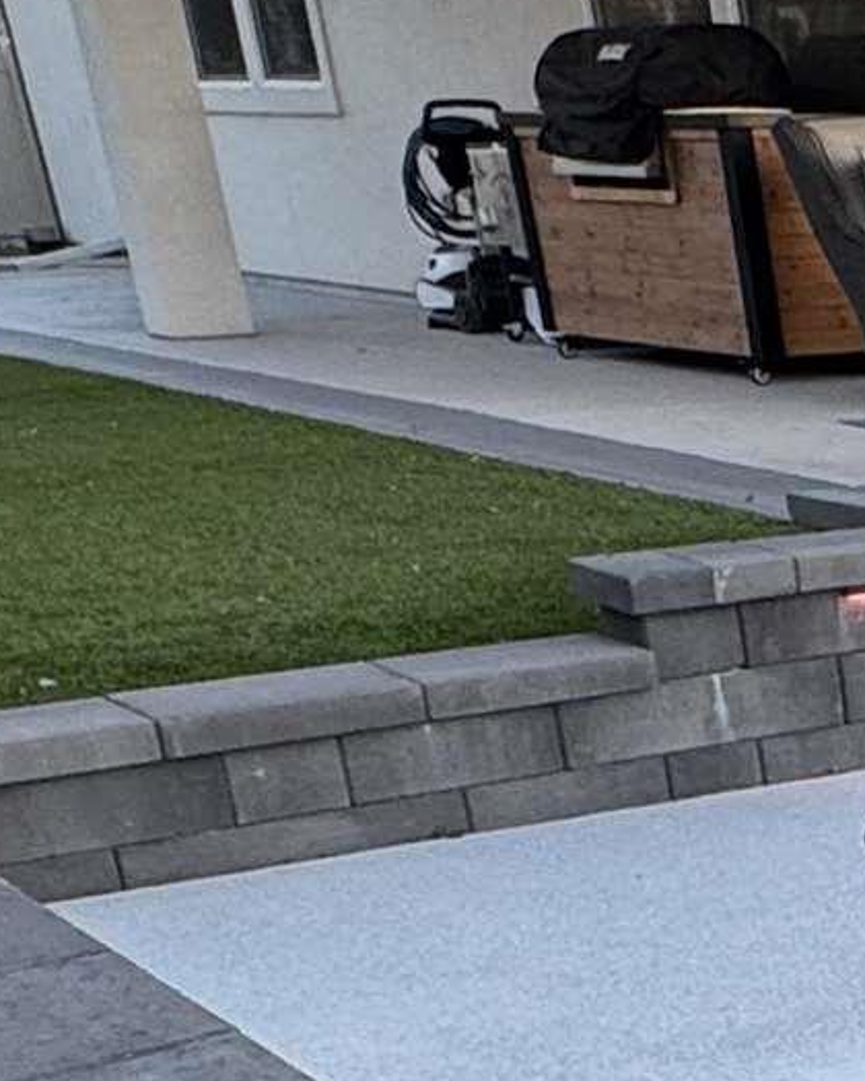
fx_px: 2560
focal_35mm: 80
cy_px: 1155
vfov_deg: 22.6
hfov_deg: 14.7
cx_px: 1882
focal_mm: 2.22
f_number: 2.2
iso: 80
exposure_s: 1/99
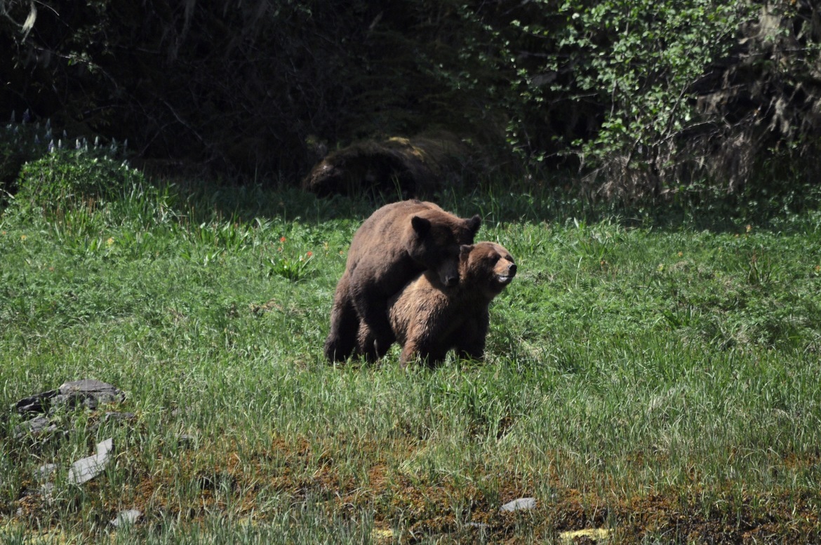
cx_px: 410
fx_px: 17083
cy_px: 272
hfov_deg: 2.8
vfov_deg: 1.8
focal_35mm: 750
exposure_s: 1/3200
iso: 320
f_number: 7.1
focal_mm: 500
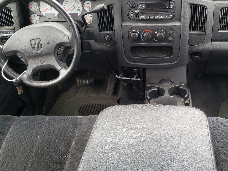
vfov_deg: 34.9
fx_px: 270
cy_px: 110
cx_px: 146
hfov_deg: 45.3
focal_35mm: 41
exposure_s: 1/120
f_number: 1.5
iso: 50
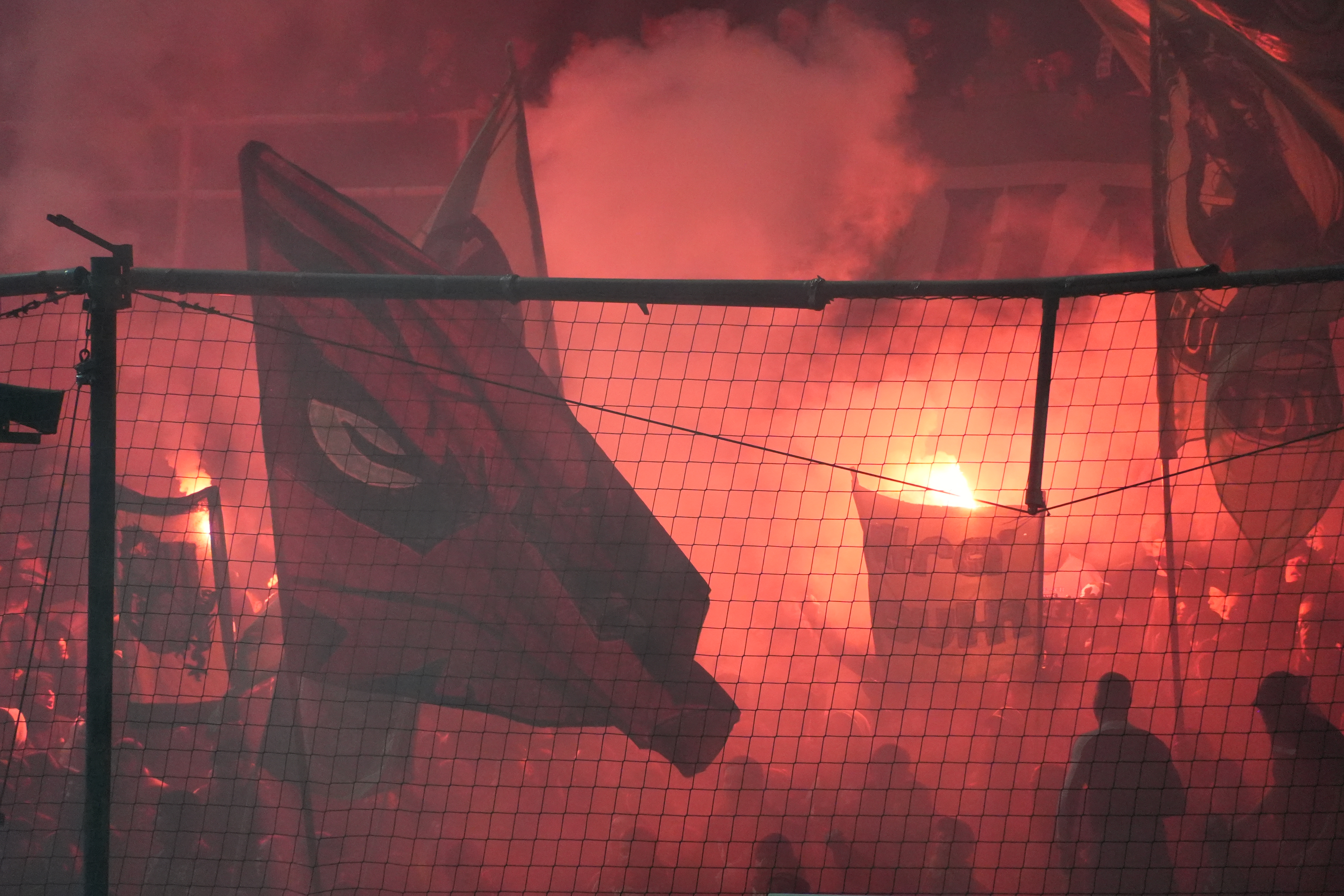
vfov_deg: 3.1
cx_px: 672
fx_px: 16799
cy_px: 448
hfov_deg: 4.6
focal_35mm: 450
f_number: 6.3
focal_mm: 300
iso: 6400
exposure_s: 1/500
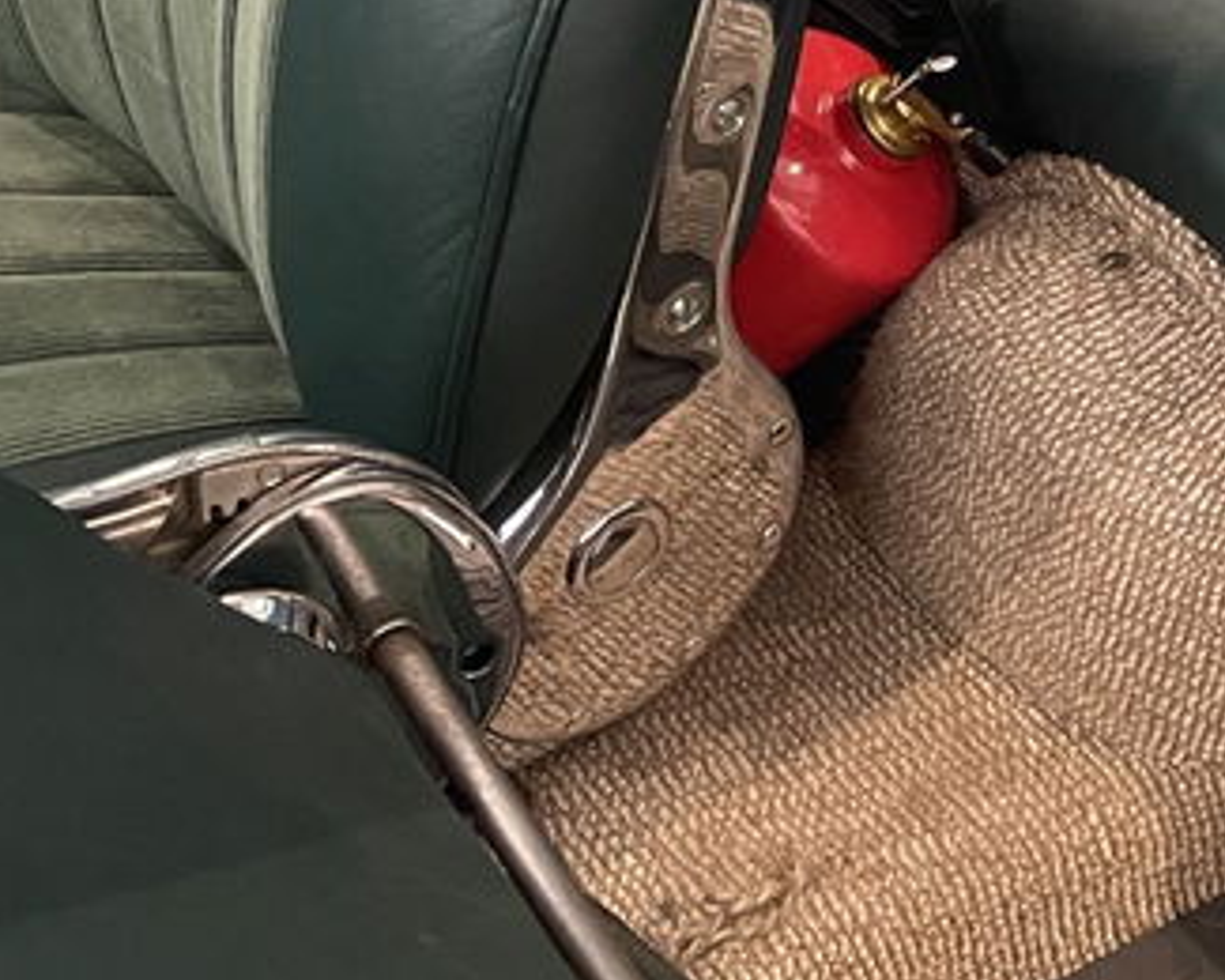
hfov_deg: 22.2
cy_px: -279
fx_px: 2792
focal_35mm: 77
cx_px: 1594
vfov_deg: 18.6
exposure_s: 1/60
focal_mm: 5.1
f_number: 1.6
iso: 400
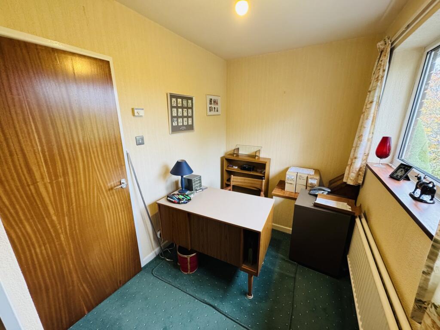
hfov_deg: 102.1
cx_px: 220
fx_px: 178
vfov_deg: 85.7
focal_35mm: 14
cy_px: 165
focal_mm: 2.22
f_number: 2.2
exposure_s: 1/100
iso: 250
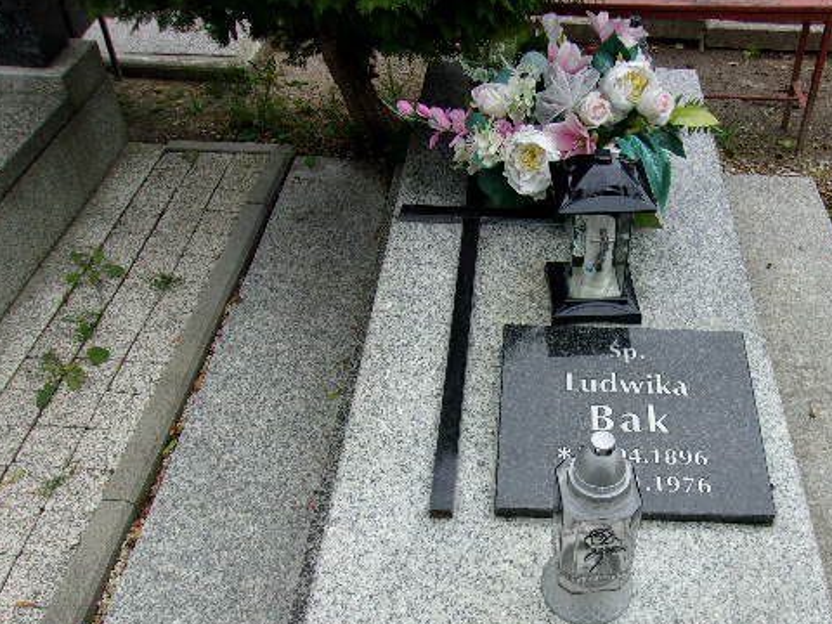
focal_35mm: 36
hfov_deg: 50.6
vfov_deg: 39.5
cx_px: 544
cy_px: 371
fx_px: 865
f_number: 3
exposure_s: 1/400
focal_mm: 4.9
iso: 80
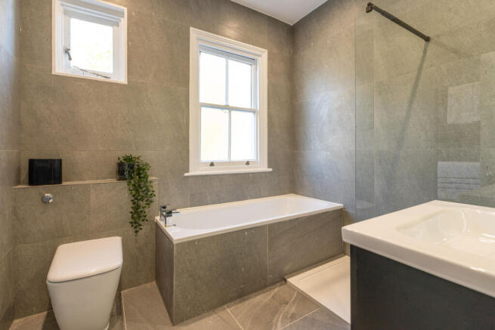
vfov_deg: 73.8
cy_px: 165
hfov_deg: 96.7
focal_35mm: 16
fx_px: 220
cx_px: 248
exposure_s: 1/13
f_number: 8
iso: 320
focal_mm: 16
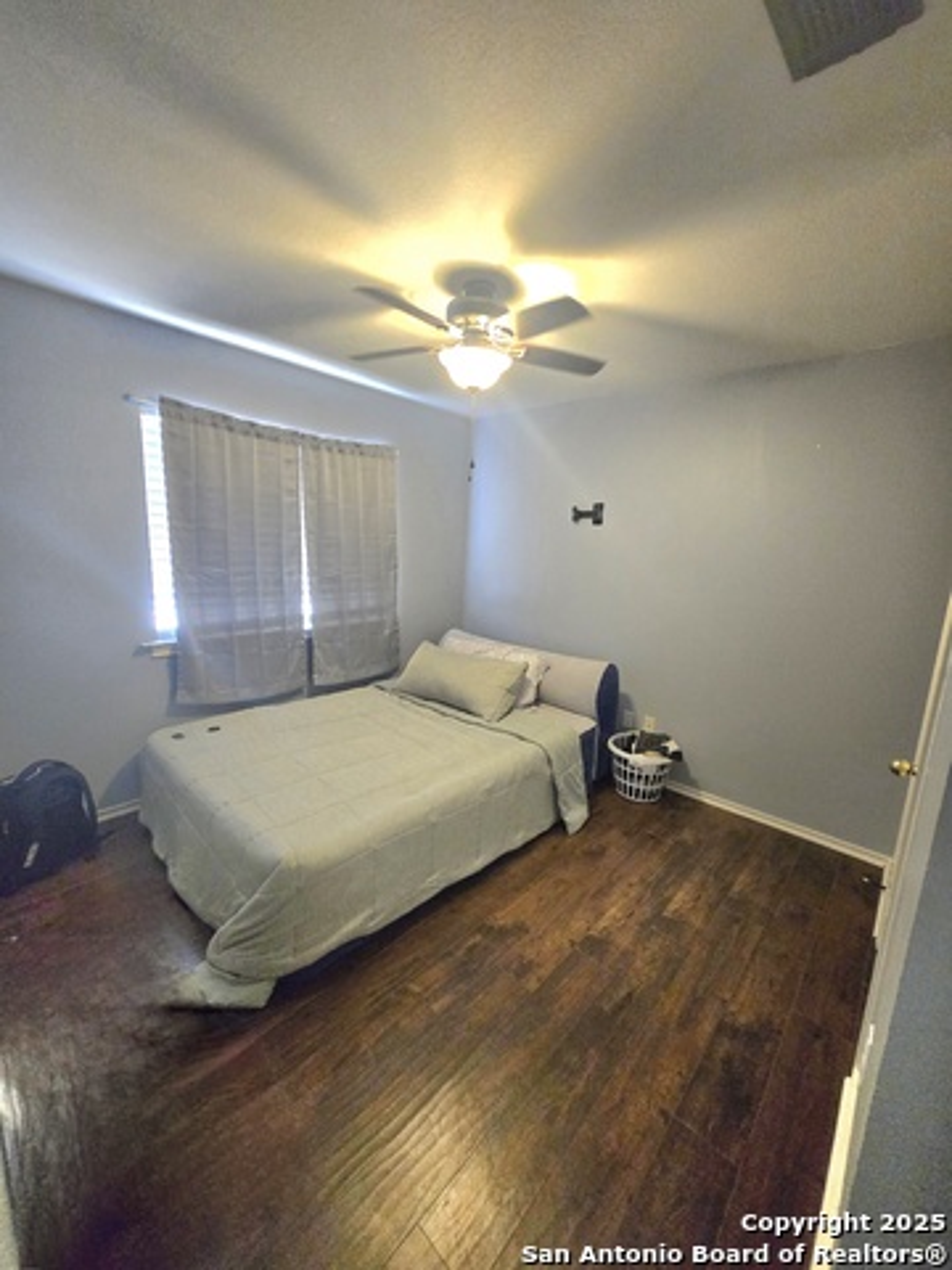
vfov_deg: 106.2
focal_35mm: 13
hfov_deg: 89.9
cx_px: 476
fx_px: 477
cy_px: 635
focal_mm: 1.7
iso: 400
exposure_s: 1/60.2
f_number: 2.2
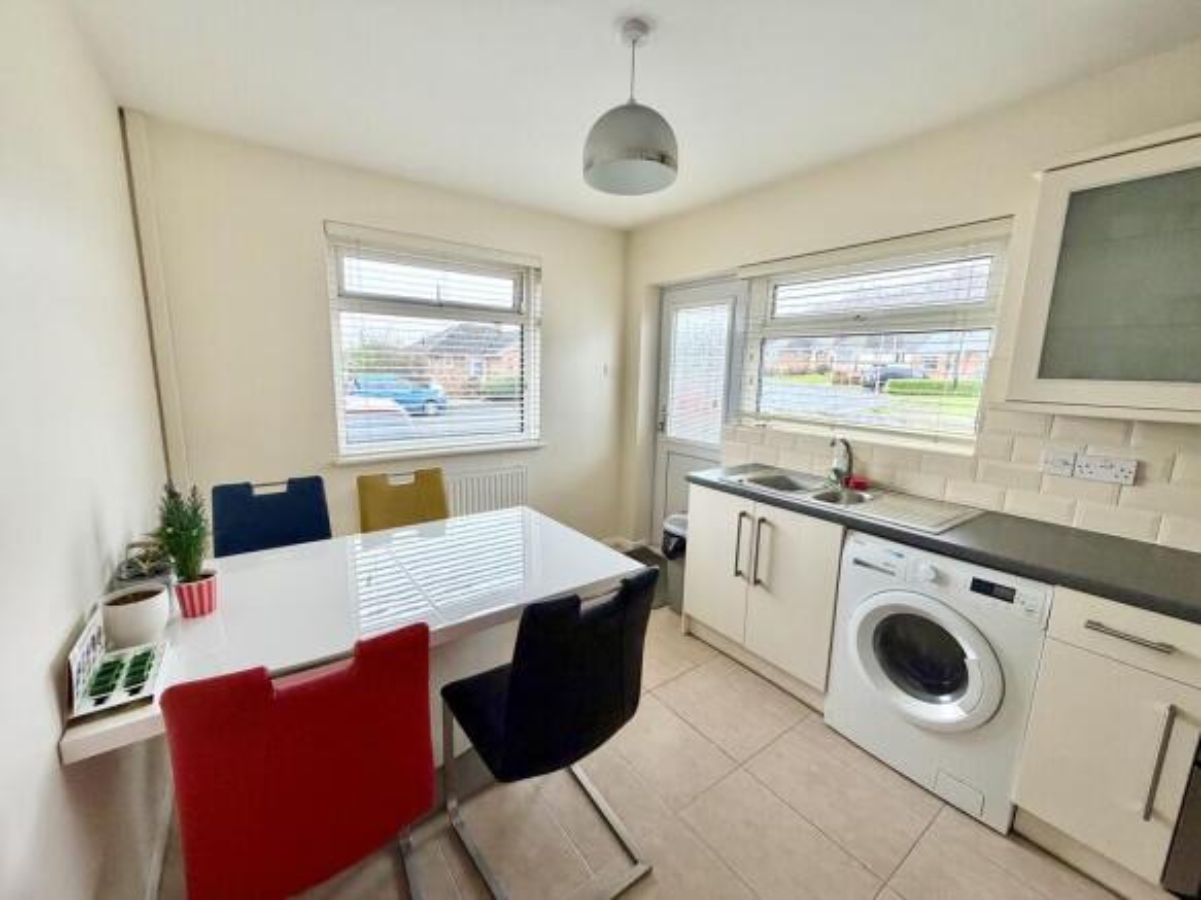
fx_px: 486
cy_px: 450
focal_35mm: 14
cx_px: 600
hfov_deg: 102.1
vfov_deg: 85.7
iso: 320
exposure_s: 1/77
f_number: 2.2
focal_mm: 2.22
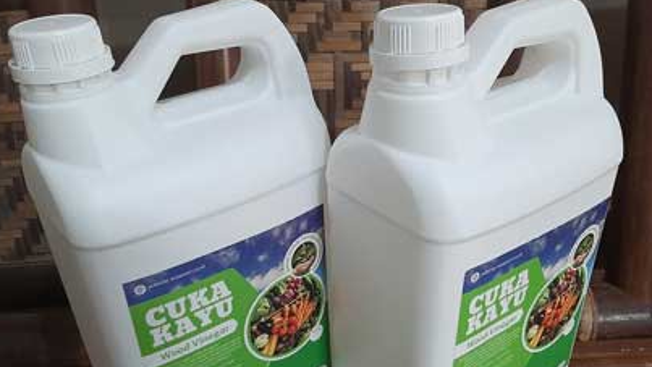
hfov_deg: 56.6
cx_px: 322
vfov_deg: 33.4
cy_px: 249
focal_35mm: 35
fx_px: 605
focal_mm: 3.93
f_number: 1.7
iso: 400
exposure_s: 1/25
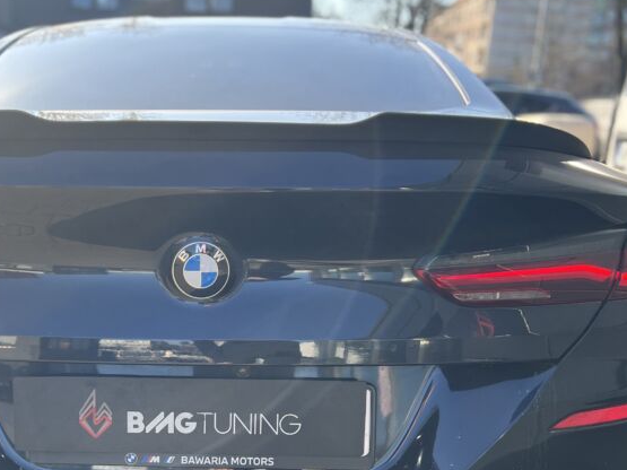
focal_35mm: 48
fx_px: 869
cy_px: 381
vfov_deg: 29.5
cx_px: 206
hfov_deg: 39.2
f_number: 1.5
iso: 50
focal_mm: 5.7
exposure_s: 1/705
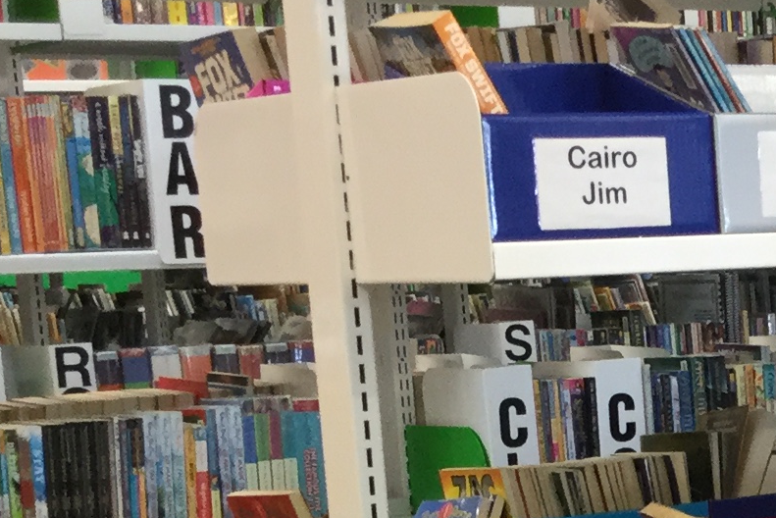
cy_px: 726
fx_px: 2868
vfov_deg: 10.1
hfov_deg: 14.7
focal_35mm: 133
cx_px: 1025
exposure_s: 1/33
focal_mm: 3.3
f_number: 2.4
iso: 80
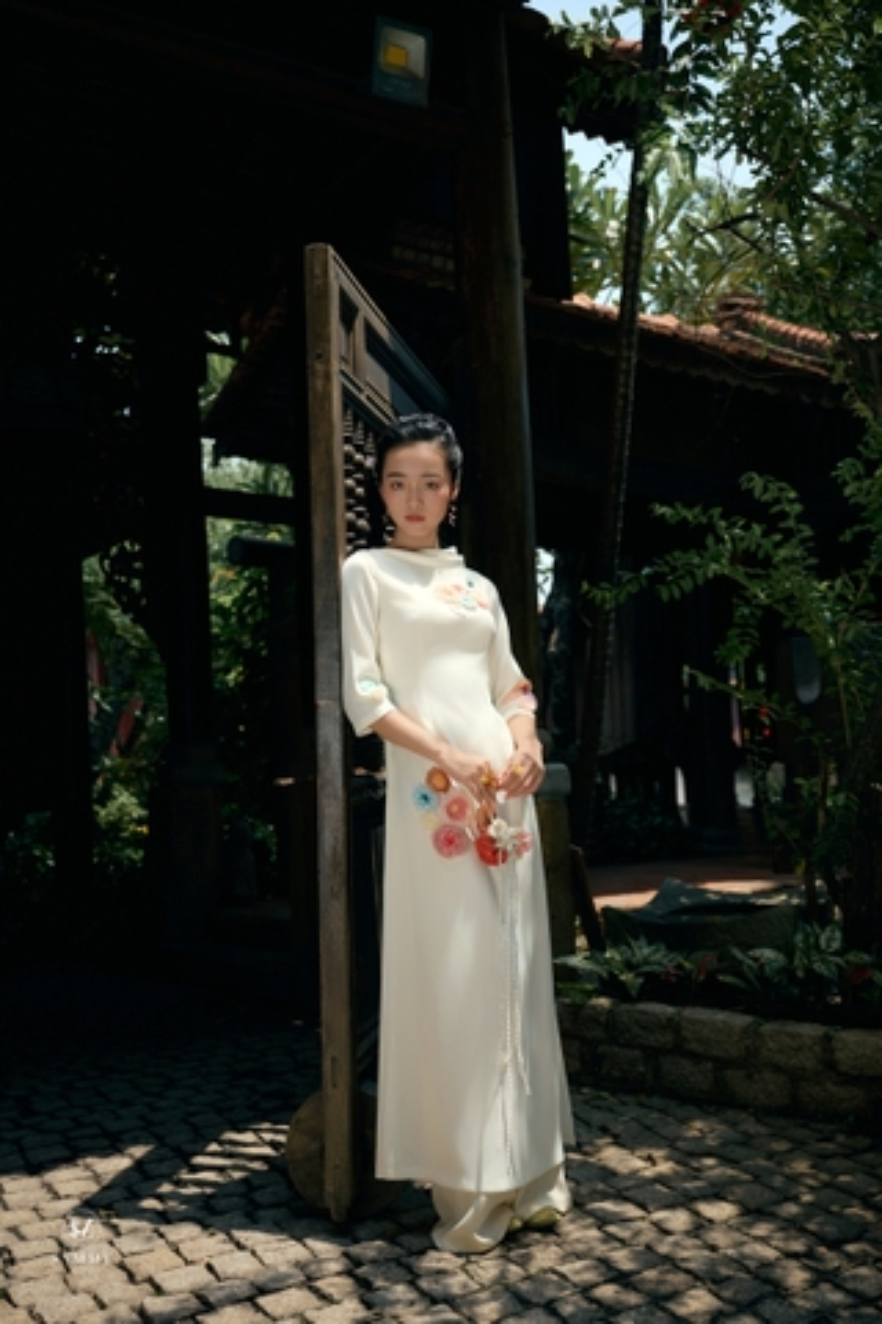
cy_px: 662
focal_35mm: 35
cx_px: 441
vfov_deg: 54.4
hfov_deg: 37.9
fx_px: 1286
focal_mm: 35
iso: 64
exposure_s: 1/640
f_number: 3.5
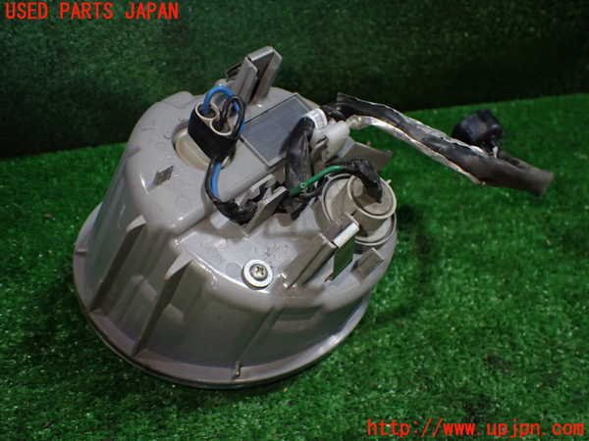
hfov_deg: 60.0
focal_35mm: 30
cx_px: 294
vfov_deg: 46.8
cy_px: 220
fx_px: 510
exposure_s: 1/125
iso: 500
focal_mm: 5.4
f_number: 2.3
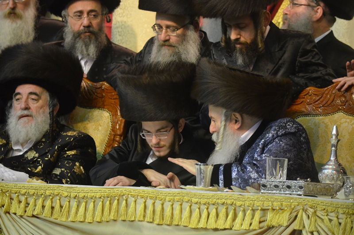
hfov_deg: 7.1
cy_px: 118
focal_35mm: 292
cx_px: 177
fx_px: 2871
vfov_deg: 4.7
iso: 3200
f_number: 5
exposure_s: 1/125
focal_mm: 195
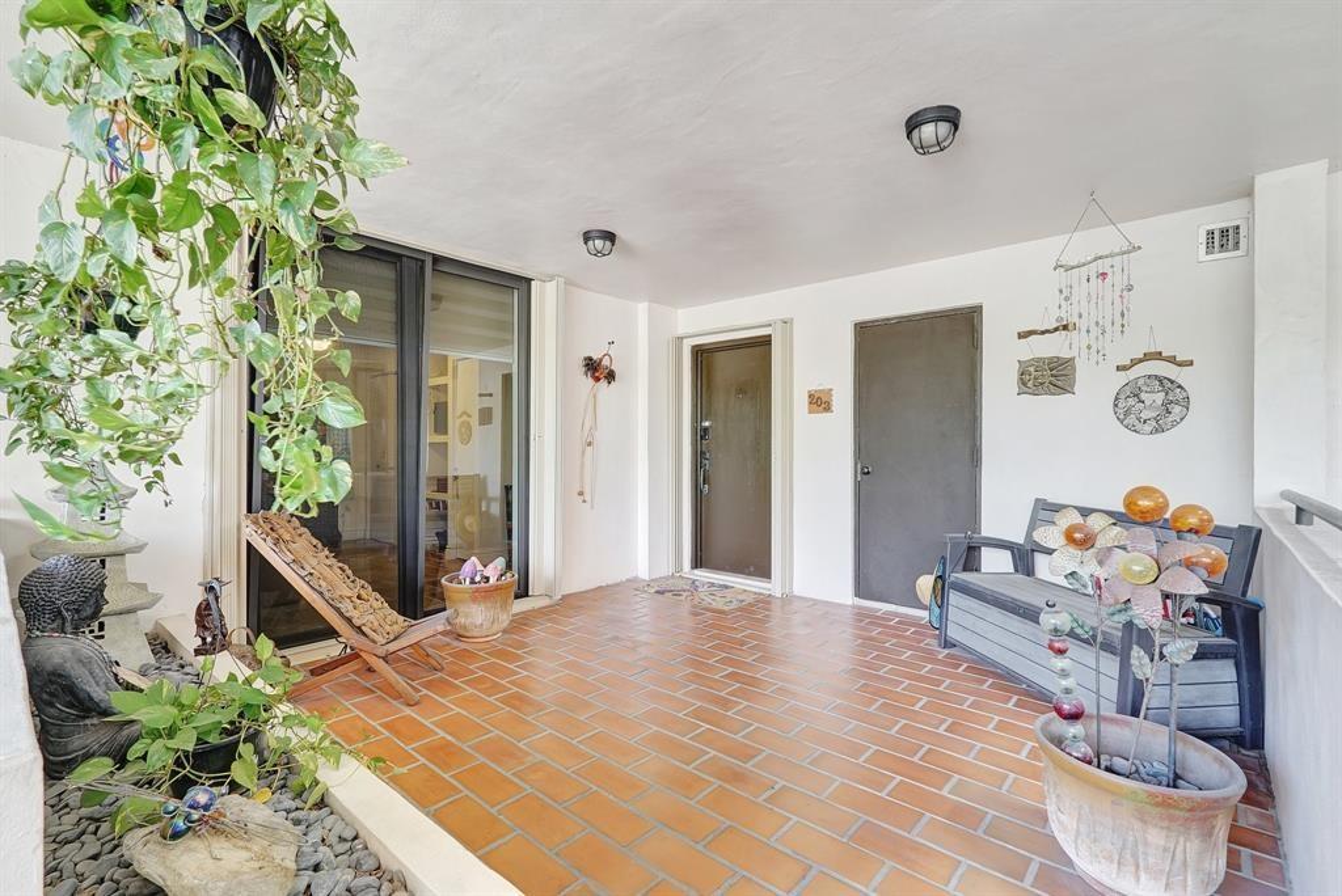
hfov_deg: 96.7
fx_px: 597
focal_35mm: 16
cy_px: 448
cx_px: 671
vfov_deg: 73.8
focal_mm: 16
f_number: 13
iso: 640
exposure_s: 1/3.33
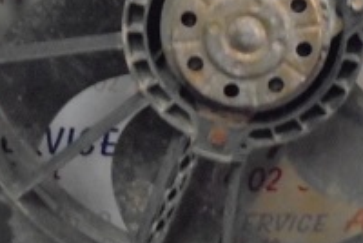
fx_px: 707
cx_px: 246
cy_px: 10
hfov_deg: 28.6
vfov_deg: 19.1
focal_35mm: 70
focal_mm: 4.6
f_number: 3.5
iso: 800
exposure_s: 1/5
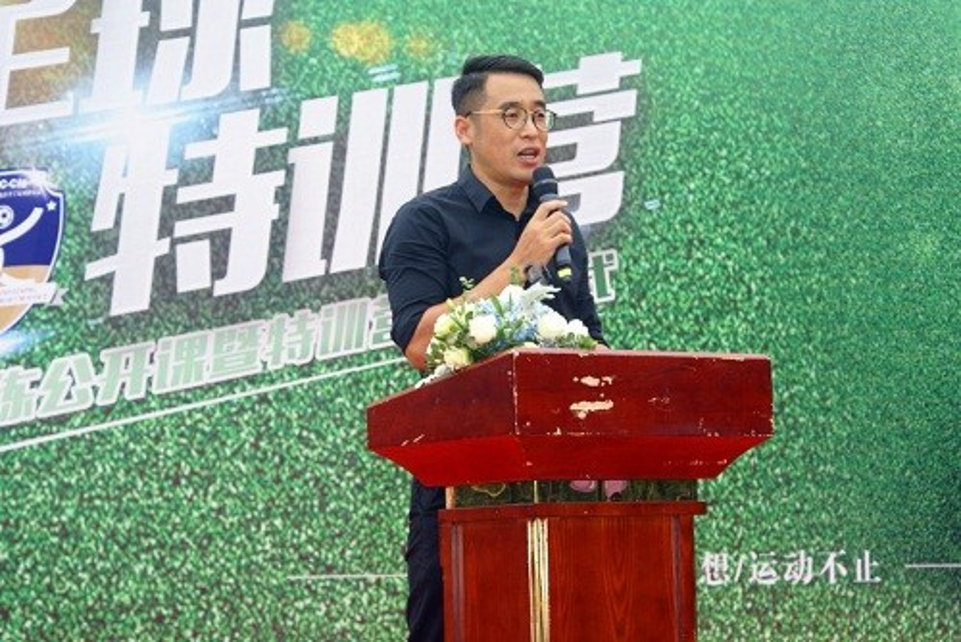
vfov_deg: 15.2
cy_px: 321
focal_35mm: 90
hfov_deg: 22.6
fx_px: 2404
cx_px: 480
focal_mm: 60
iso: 100
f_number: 8
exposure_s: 1/125
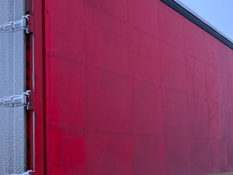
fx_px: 310
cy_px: 126
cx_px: 97
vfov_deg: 31.1
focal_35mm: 46
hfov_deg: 41.1
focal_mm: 2.22
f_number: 2.2
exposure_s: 1/80
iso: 320
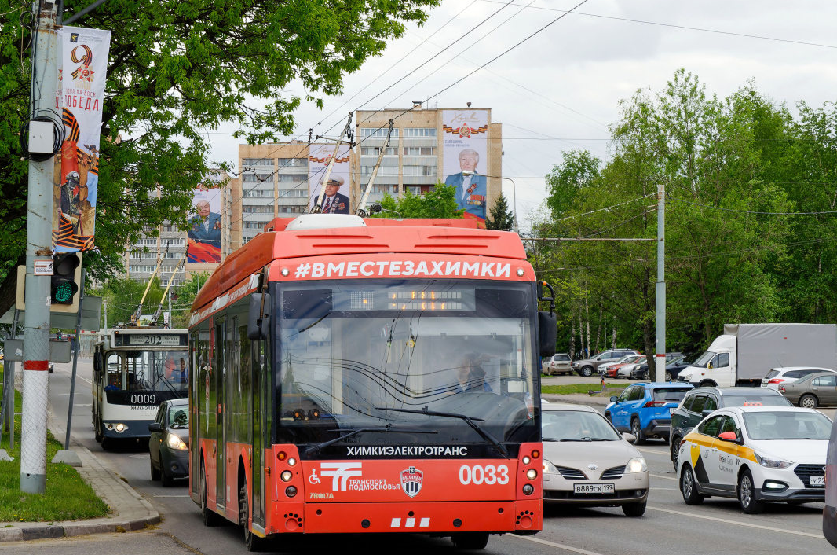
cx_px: 349
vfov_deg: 13.5
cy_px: 301
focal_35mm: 101
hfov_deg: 20.3
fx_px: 2334
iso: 200
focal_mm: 55
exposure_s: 1/640
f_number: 5.6
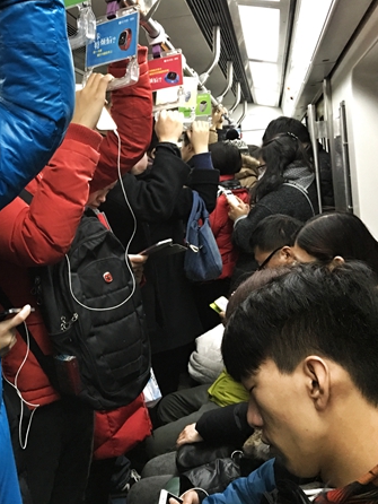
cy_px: 251
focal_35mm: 39
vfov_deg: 47.8
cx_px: 46
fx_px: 567
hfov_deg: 35.0
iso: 125
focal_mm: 4.15
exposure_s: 1/8
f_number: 2.2
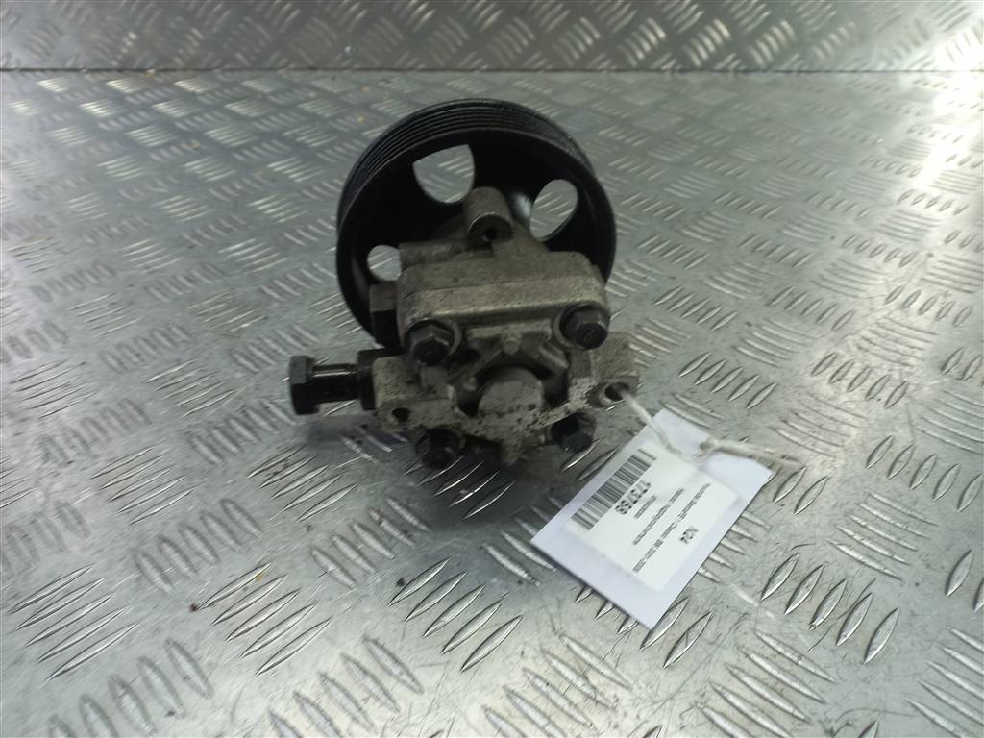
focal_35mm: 25
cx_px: 492
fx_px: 711
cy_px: 369
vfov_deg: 54.9
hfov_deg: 69.4
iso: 64
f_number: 1.8
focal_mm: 4.6
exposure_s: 1/50
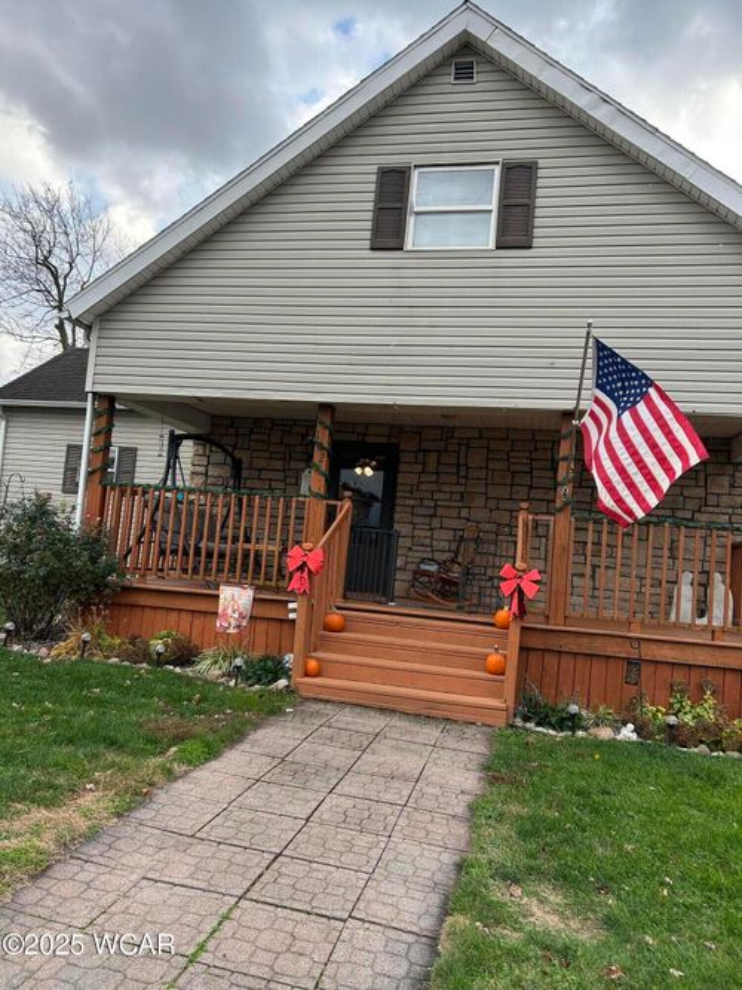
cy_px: 495
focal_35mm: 26
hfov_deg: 53.0
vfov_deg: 67.3
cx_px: 371
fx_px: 743
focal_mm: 5.7
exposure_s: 1/646
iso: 50
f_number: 1.5
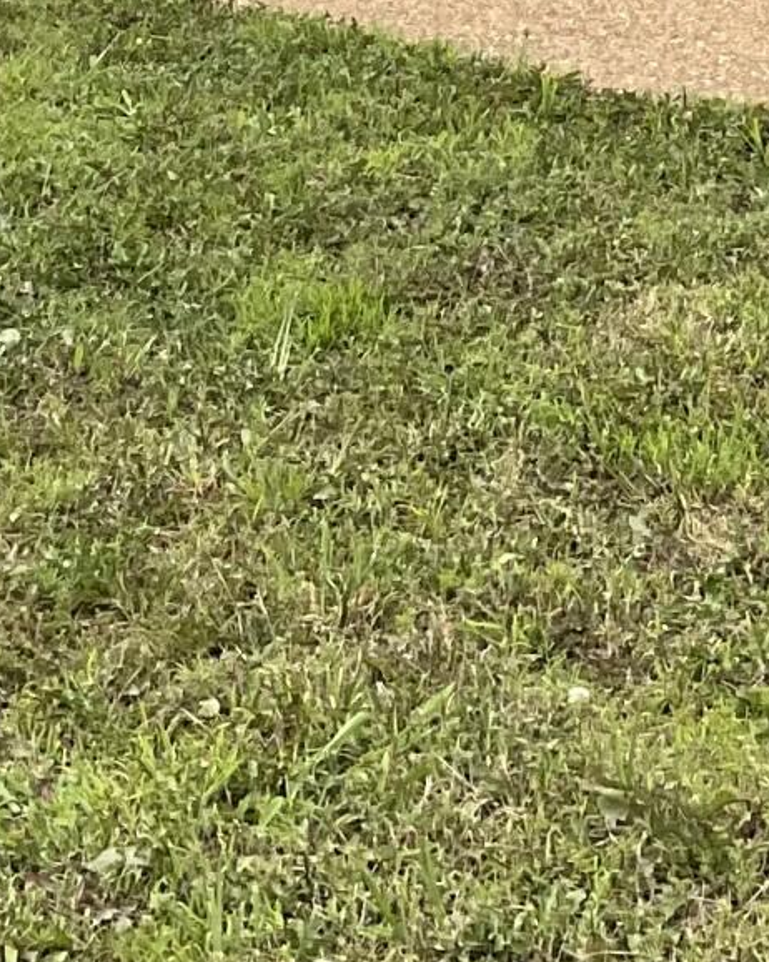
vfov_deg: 12.1
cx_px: 639
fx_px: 4184
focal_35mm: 147
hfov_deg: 10.5
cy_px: -744
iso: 16
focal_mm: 3
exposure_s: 1/2320
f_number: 1.8
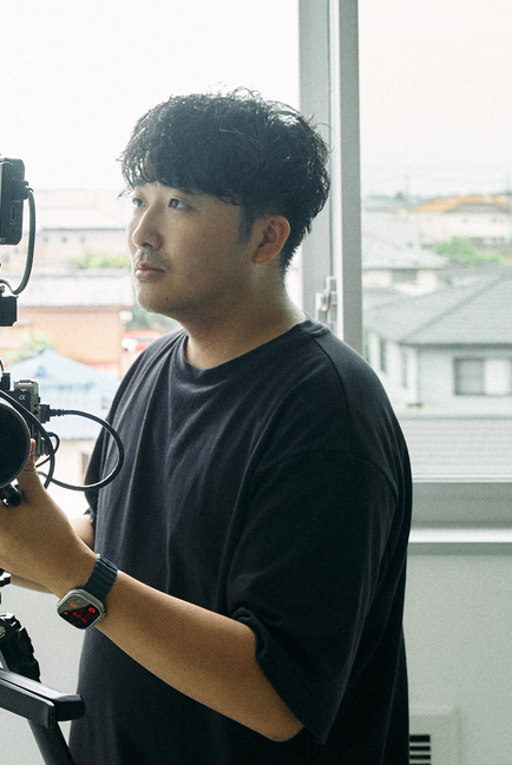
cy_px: 138
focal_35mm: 69
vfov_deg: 28.5
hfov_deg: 19.6
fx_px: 1469
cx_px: 119
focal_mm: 35
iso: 640
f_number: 5
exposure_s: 1/50
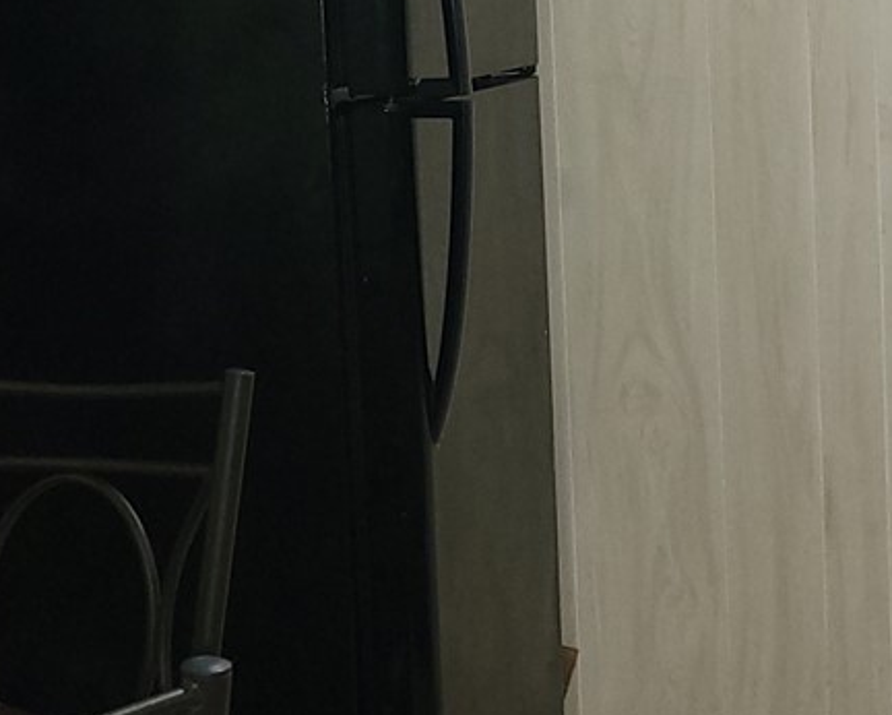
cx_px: 1431
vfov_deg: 16.3
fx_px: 2483
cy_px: 215
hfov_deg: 17.7
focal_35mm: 94
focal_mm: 5.4
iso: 125
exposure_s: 1/24
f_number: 1.8
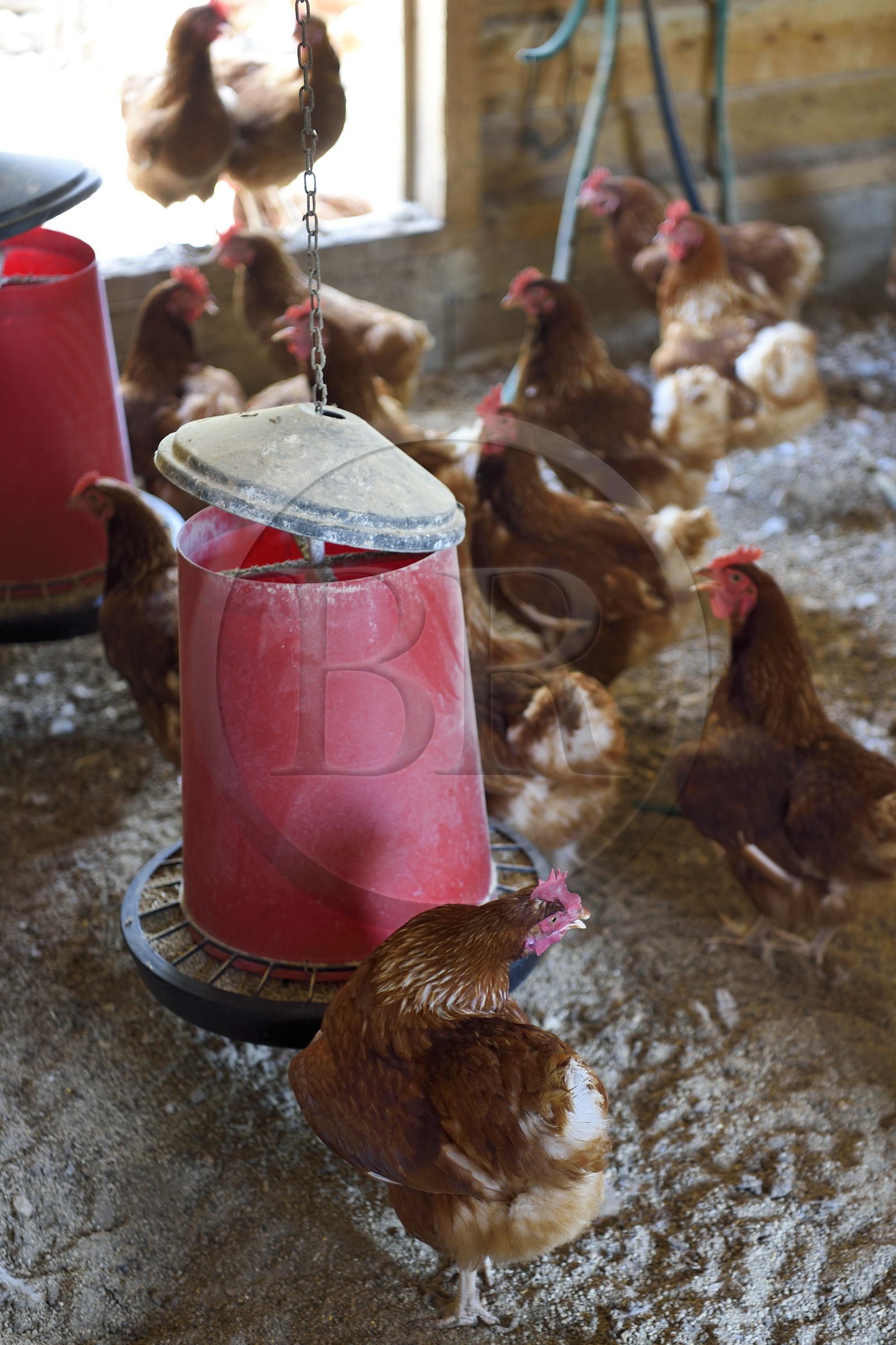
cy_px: 672
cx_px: 448
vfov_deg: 36.2
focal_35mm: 55
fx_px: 2053
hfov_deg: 24.6
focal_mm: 55
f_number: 2.8
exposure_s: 1/40
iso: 400
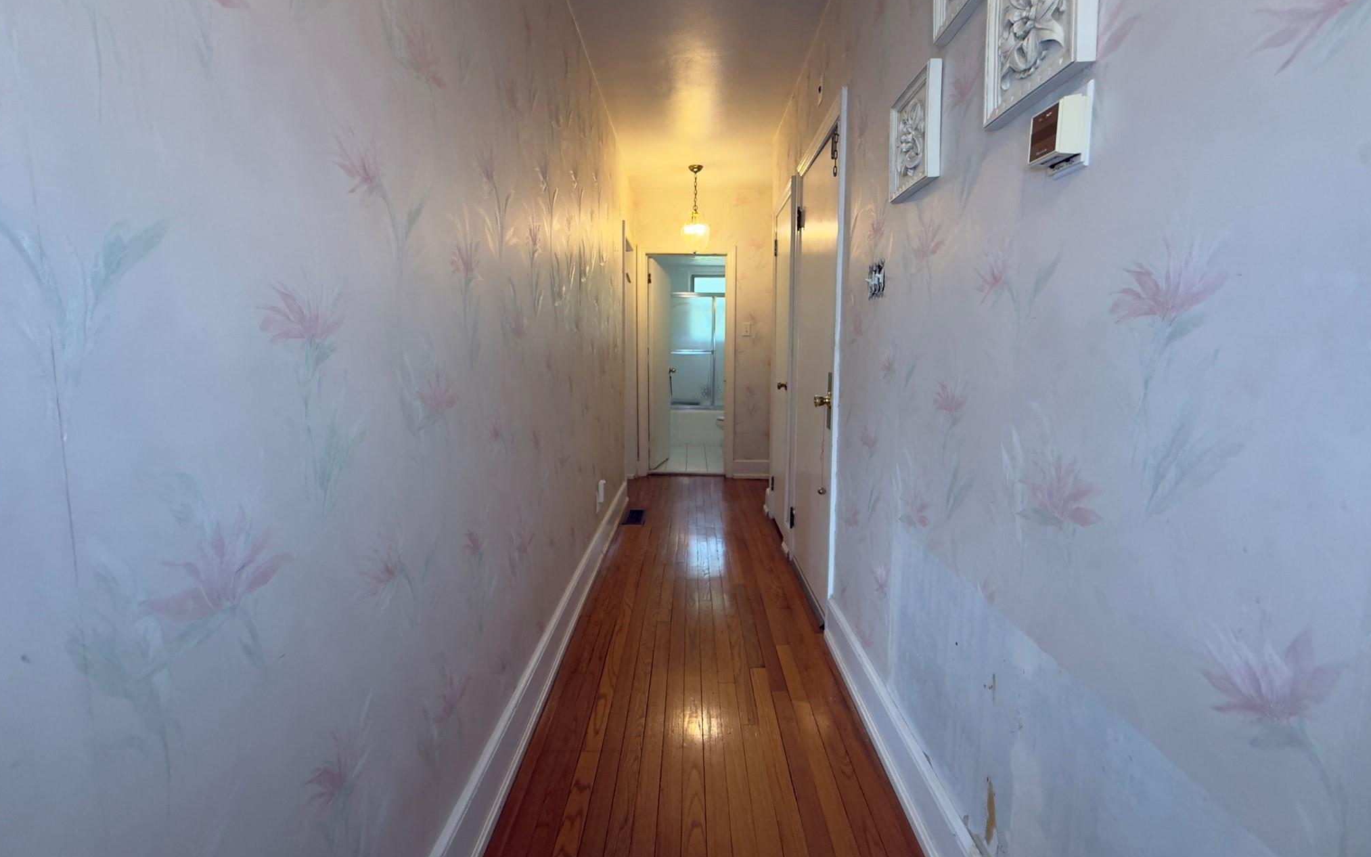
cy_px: 414
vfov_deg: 74.8
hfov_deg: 101.5
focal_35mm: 15
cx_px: 684
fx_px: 560
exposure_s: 1/120
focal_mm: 2.22
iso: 320
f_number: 2.2
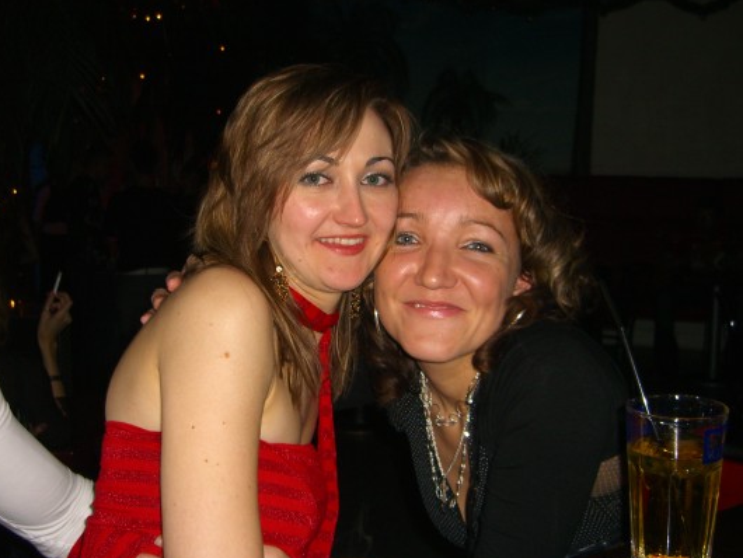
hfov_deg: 43.8
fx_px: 923
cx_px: 336
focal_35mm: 43
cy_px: 287
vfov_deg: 33.6
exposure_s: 1/60
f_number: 2.8
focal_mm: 7.9
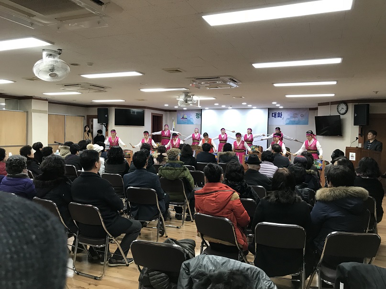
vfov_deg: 49.7
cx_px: 193
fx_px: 312
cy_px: 144
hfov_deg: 63.5
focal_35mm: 28
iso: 40
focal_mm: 3.99
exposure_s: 1/30
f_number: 1.8
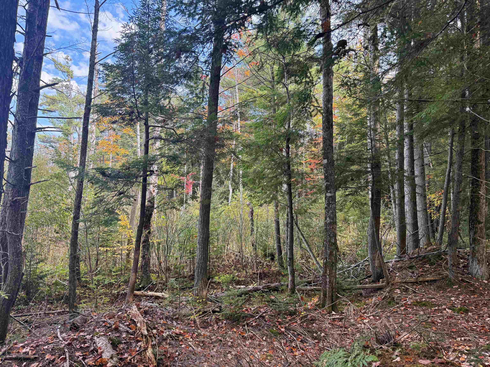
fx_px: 340
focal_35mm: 24
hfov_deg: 71.6
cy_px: 184
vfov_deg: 56.8
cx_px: 245
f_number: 1.78
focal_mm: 6.76
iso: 100
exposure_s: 1/389
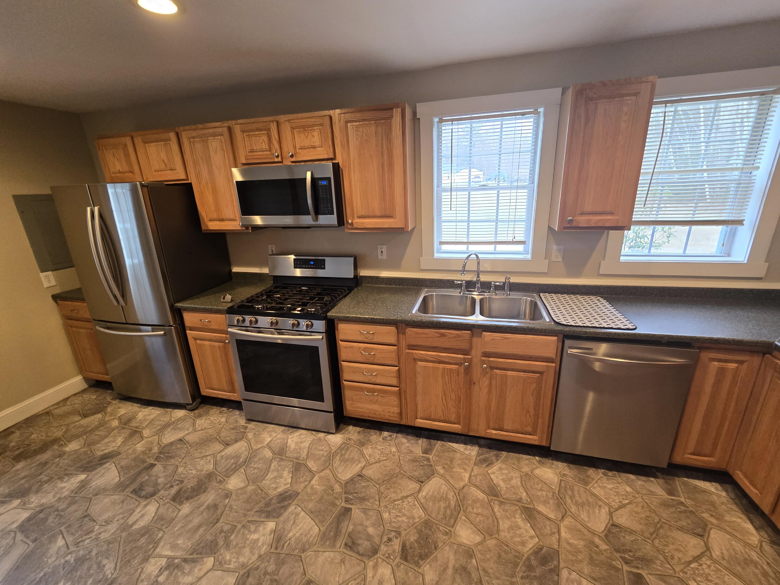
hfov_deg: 106.2
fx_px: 293
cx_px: 390
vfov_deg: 89.9
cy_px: 292
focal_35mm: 13
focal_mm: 2.2
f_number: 2.2
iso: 200
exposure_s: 1/60
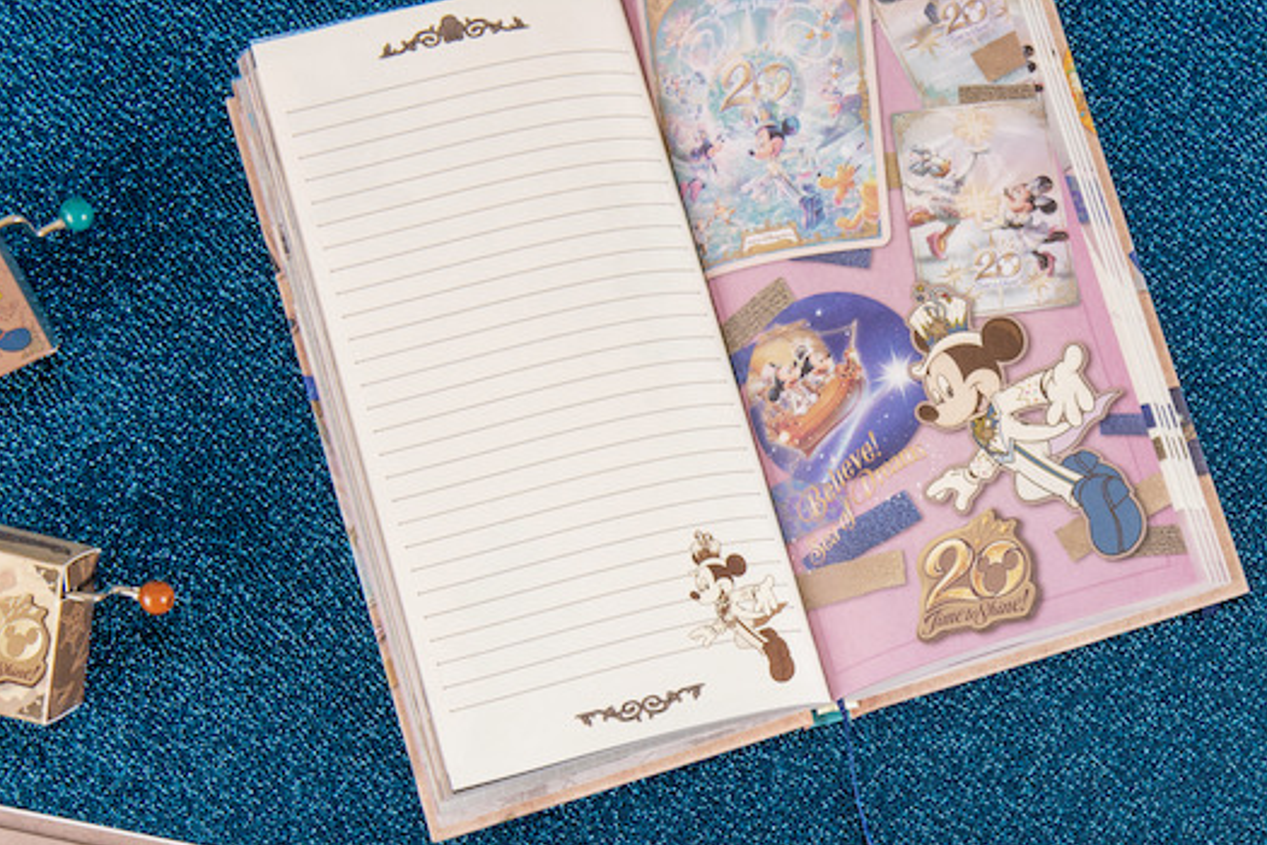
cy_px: 816
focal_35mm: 117
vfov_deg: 11.6
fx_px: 4117
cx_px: 1045
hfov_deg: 17.3
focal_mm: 48
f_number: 14
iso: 200
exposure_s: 1/125
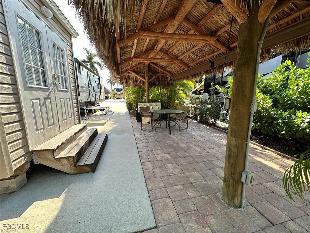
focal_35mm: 14
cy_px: 116
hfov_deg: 102.1
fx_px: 125
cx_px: 155
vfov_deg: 85.7
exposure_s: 1/253
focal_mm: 2.22
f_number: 2.2
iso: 40
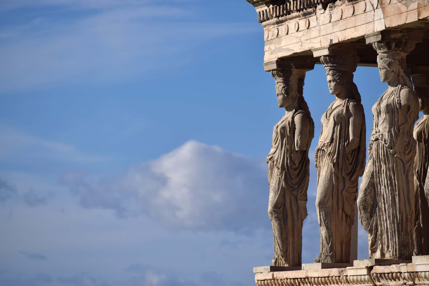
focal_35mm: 255
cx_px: 214
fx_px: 3039
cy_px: 143
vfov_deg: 5.4
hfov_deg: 8.1
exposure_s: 1/2000
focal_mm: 170
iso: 100
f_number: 5.3
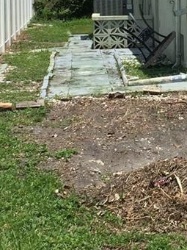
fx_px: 944
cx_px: 271
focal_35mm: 131
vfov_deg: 14.7
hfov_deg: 10.9
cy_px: -21
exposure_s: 1/3049
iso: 32
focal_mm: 4.15
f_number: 2.2
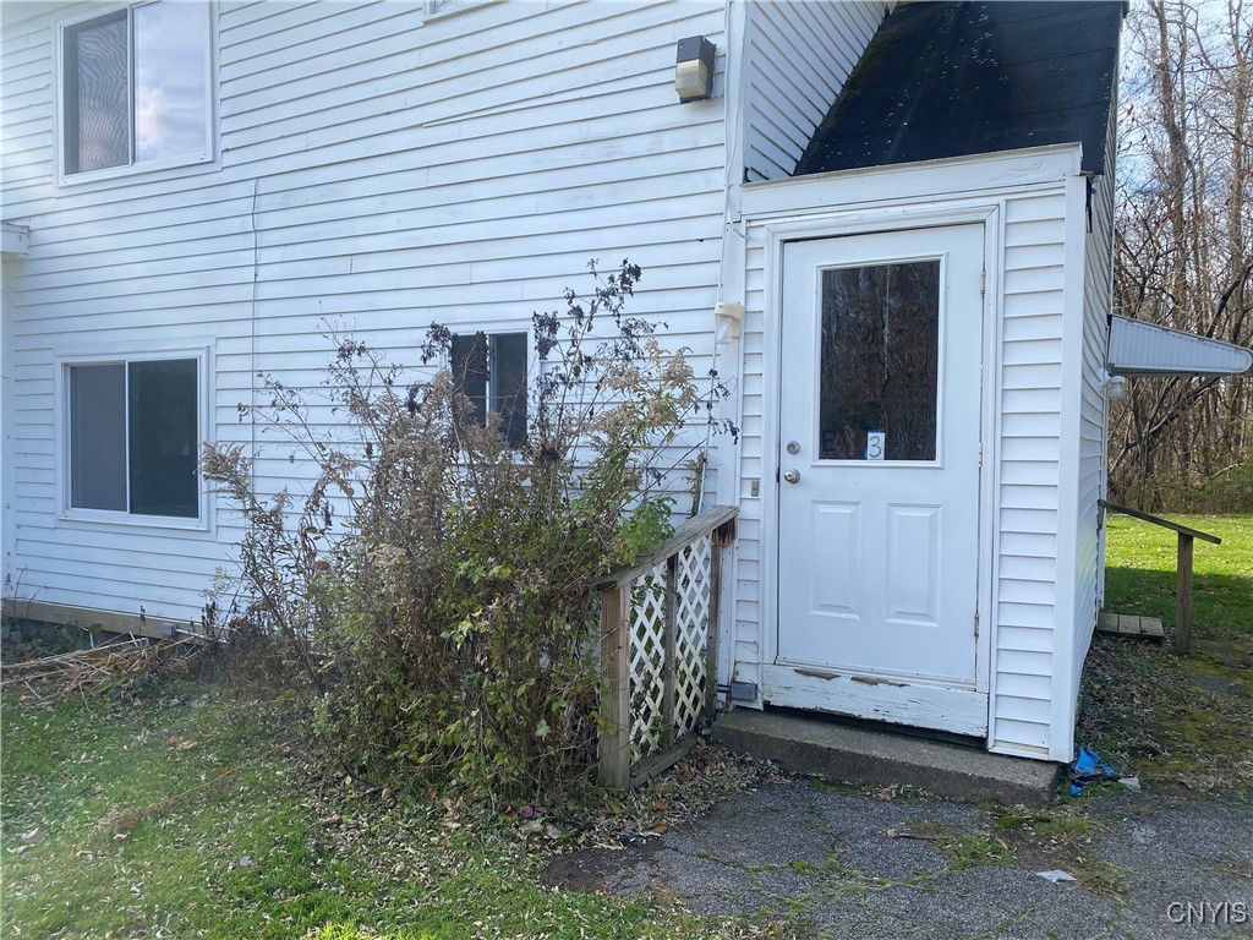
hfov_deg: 67.3
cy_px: 470
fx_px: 941
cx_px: 626
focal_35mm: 26
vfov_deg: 53.1
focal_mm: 4.25
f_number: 1.8
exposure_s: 1/1034
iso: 32
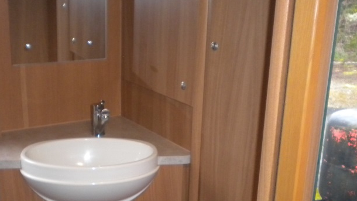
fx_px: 473
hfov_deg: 41.3
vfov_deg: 23.8
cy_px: 140
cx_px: 159
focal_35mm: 50
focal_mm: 6.3
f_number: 3.1
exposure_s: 1/30
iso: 400
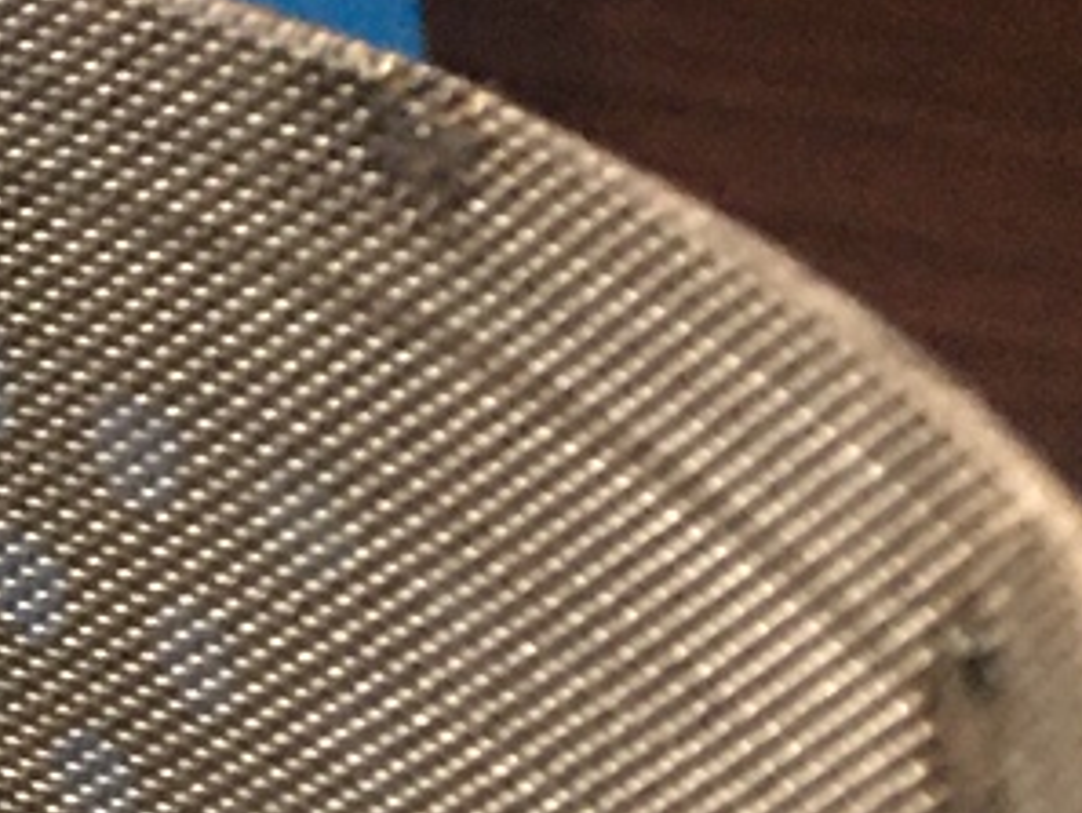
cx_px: -2015
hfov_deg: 8.6
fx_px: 6160
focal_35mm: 197
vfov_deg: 7.5
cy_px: 653
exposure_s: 1/8
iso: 100
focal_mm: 4.15
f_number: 2.2
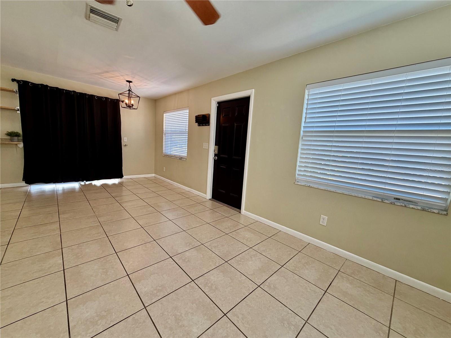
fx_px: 182
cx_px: 226
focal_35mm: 14
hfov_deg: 102.1
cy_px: 169
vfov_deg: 85.7
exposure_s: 1/120
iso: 125
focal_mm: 2.22
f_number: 2.2
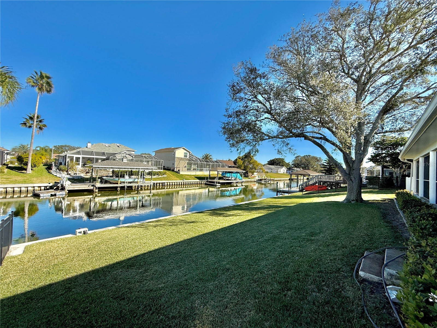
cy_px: 164
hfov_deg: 102.1
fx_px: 177
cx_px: 218
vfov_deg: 85.7
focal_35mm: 14
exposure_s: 1/1698
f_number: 2.2
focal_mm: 2.22
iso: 50
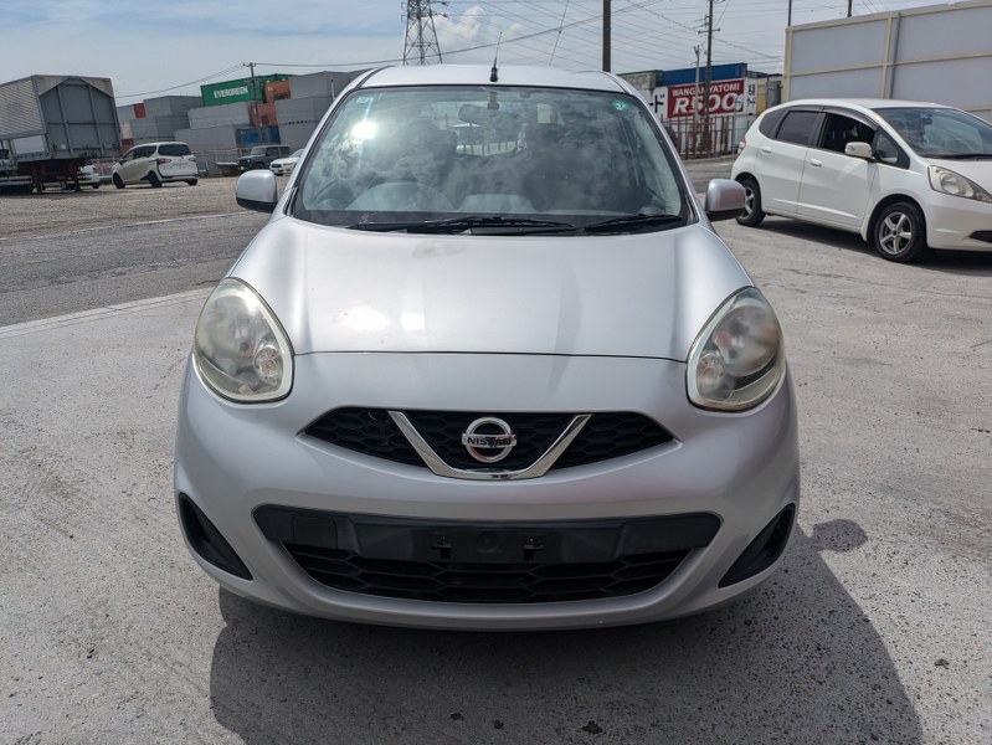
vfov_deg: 54.9
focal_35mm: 25
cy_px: 372
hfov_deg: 69.4
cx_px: 496
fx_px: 717
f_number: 1.89
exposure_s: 1/11905
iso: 53
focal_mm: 5.43
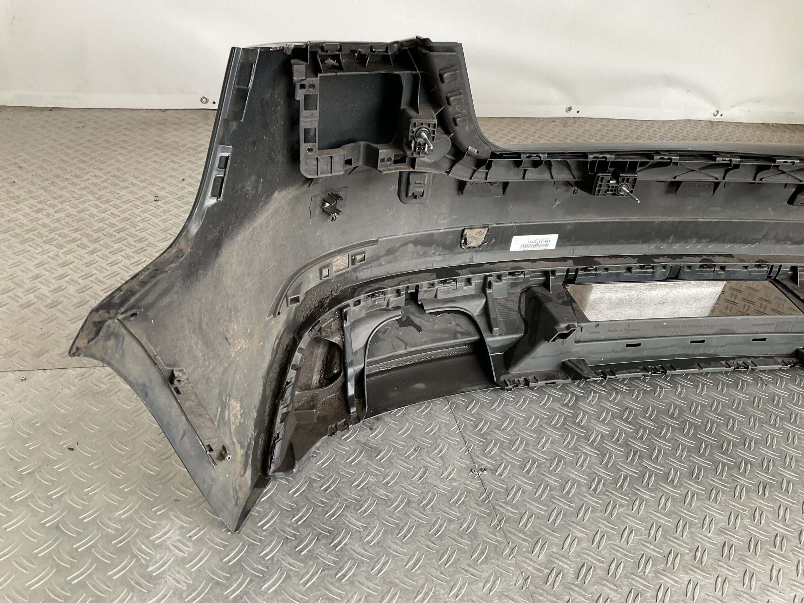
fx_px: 674
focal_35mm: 29
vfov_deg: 48.2
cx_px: 402
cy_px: 302
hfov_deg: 61.7
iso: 40
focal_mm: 3
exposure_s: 1/50
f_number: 1.8
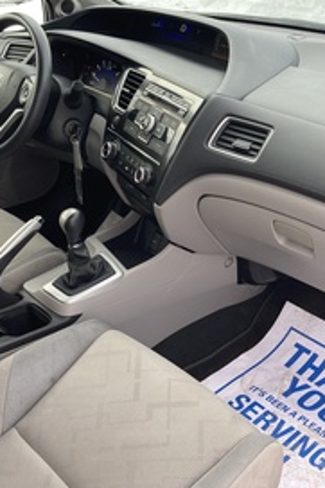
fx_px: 610
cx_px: 183
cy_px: 232
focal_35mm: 45
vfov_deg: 43.6
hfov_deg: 29.8
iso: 40
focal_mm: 3.99
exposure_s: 1/121
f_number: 1.8
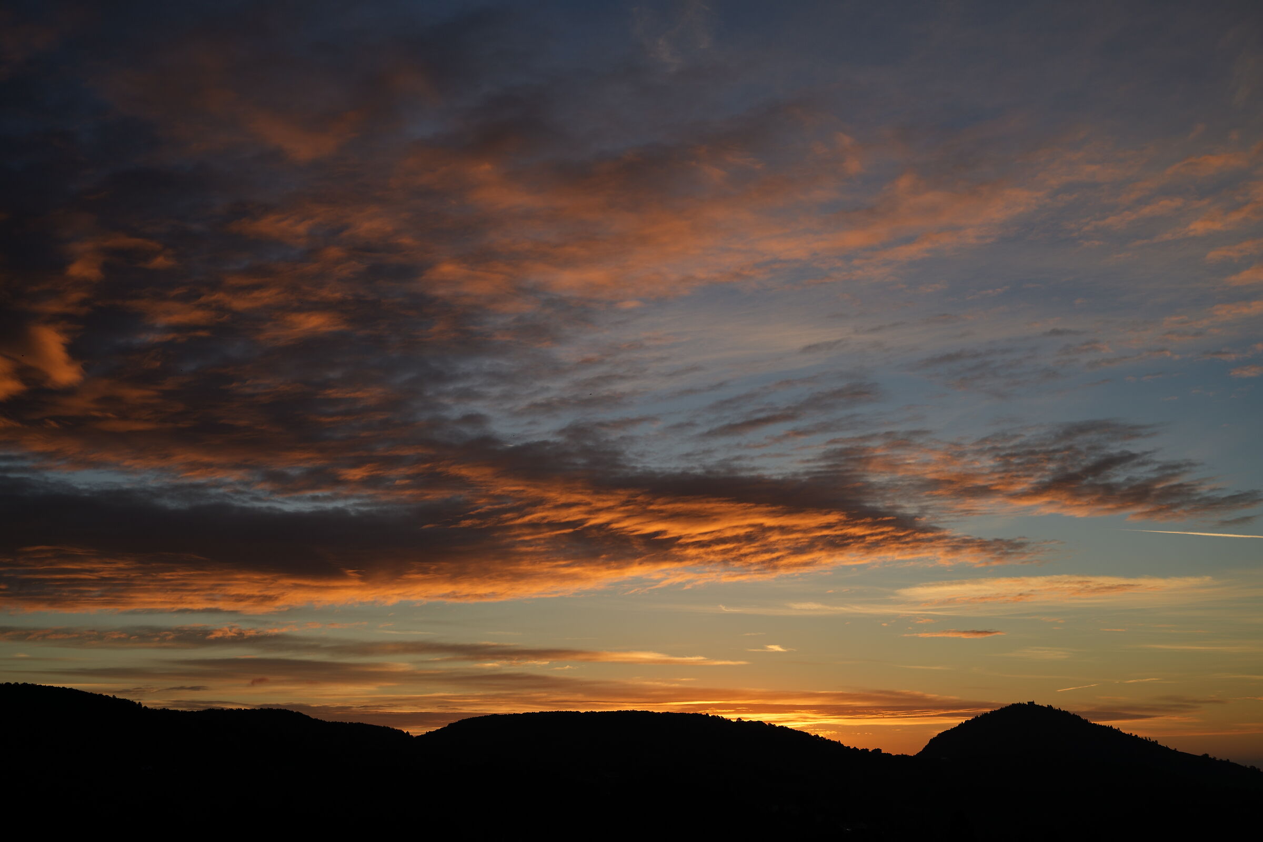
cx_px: 632
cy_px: 421
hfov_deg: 39.6
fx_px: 1754
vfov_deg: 27.0
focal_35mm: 50
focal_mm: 50
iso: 100
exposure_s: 1/1000
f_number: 3.5
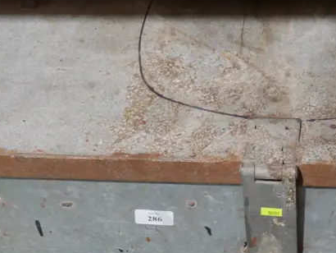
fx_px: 1117
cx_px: 283
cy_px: 152
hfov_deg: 16.9
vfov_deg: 12.9
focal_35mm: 115
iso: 1000
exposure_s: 1/60
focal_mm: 23
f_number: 5.1
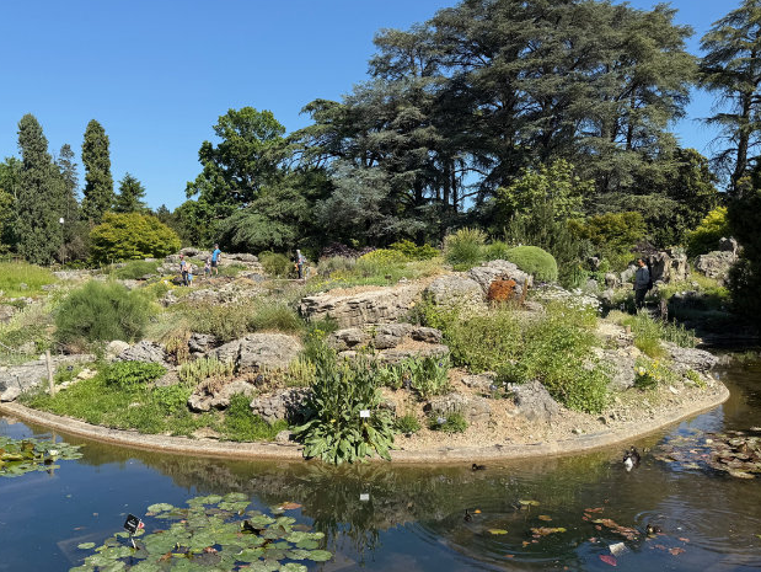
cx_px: 326
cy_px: 331
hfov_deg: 31.1
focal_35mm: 62
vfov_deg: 23.7
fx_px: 1364
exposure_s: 1/20408
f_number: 1.8
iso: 50
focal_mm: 6.8
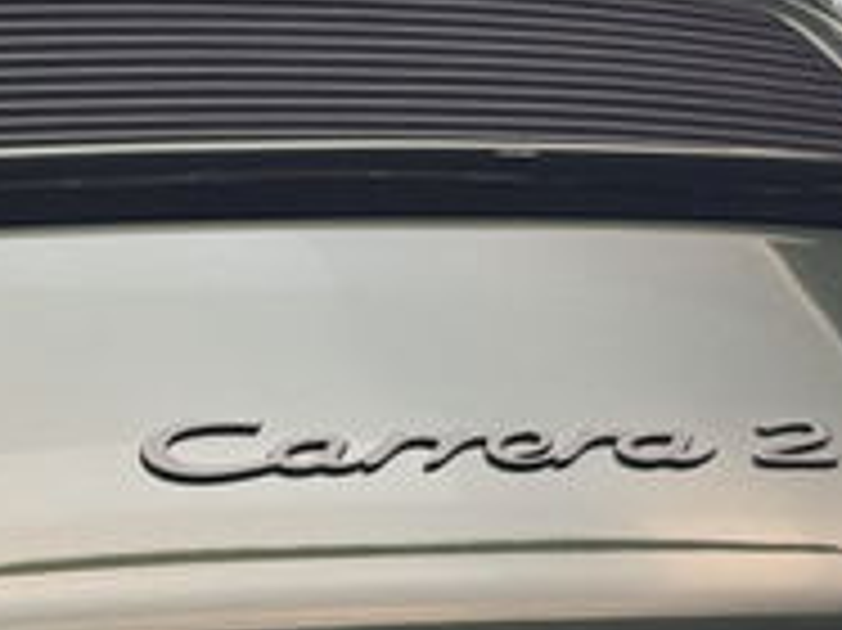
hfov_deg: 9.6
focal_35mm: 197
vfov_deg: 7.5
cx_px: -603
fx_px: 4789
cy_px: 670
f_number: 1.78
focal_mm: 6.76
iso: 80
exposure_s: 1/50
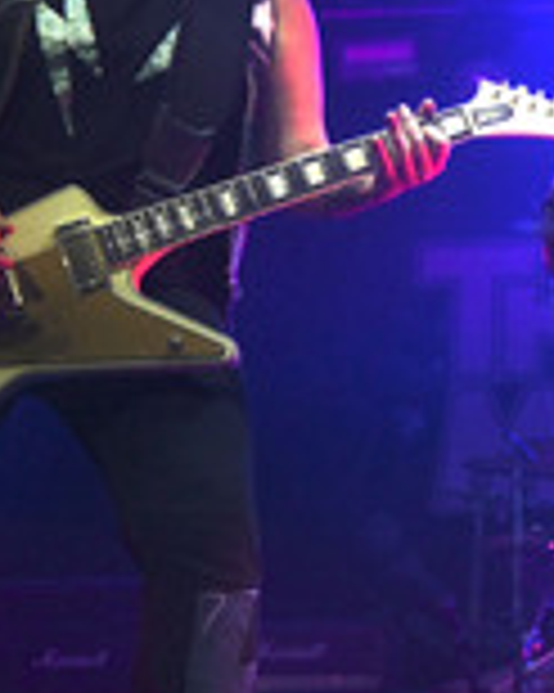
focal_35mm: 96
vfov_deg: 20.0
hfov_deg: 14.9
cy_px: 310
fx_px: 1970
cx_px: 822
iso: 4000
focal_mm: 35
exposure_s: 1/800
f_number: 4
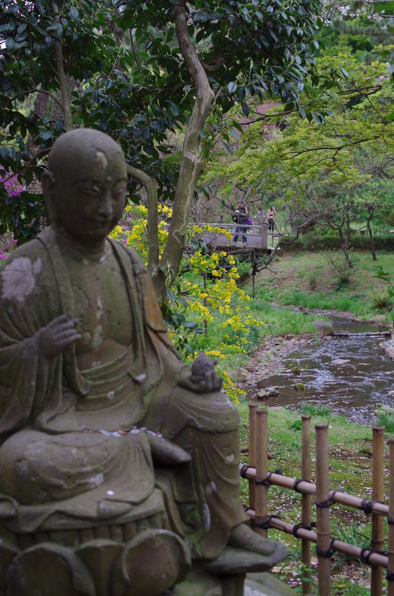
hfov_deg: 25.9
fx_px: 858
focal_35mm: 52
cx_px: 197
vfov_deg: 38.3
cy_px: 298
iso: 100
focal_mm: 35
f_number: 4
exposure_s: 1/80
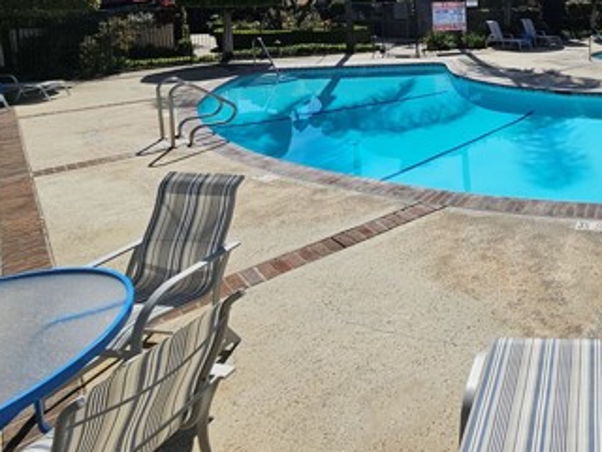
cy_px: 38
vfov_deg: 47.2
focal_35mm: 26
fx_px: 452
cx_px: 562
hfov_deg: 56.2
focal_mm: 2.2
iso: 50
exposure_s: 1/5089
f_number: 2.2
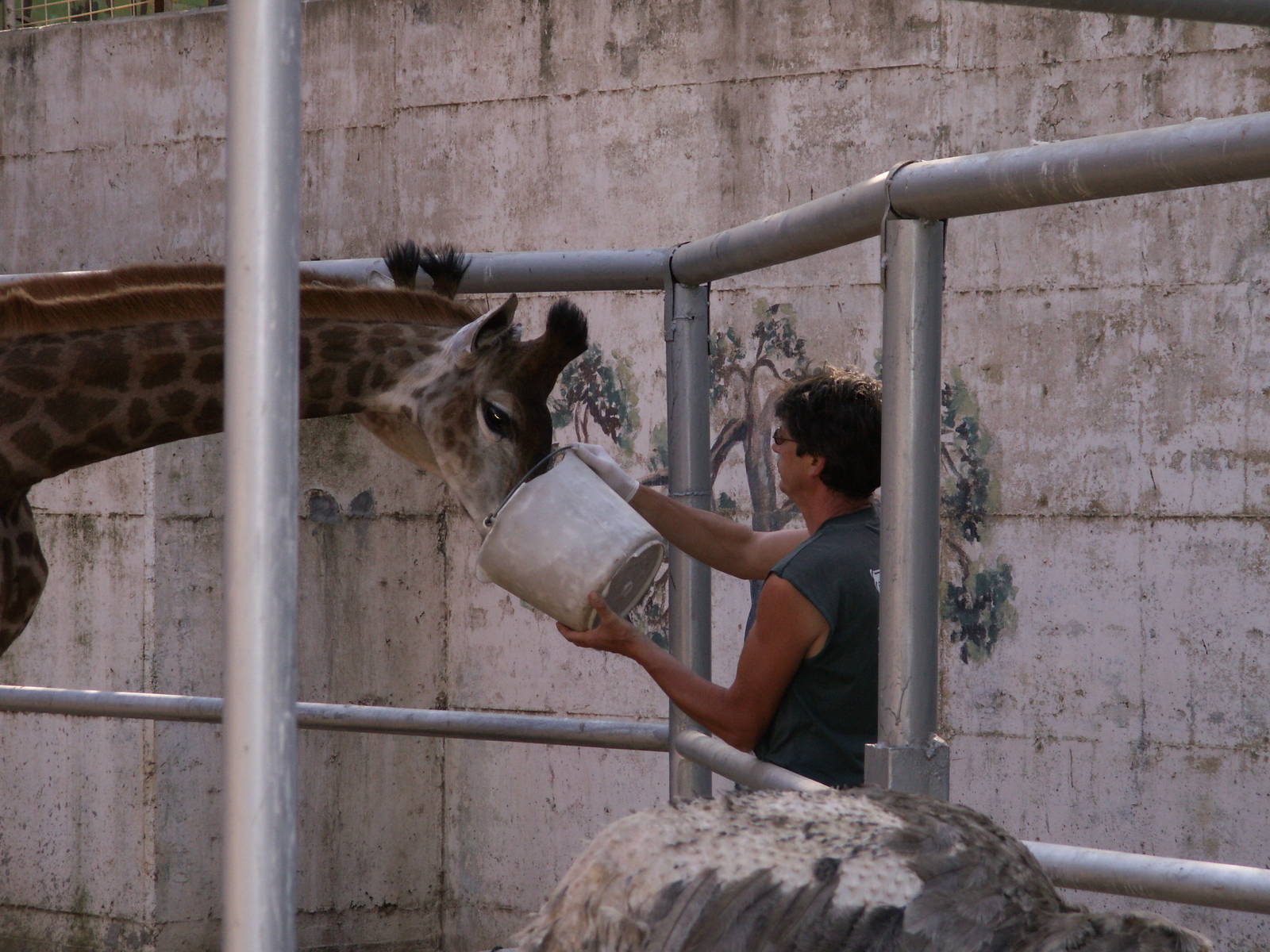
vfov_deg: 9.3
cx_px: 635
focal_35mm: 159
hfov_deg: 12.4
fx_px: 5833
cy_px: 476
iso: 64
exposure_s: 1/160
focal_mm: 26
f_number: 4
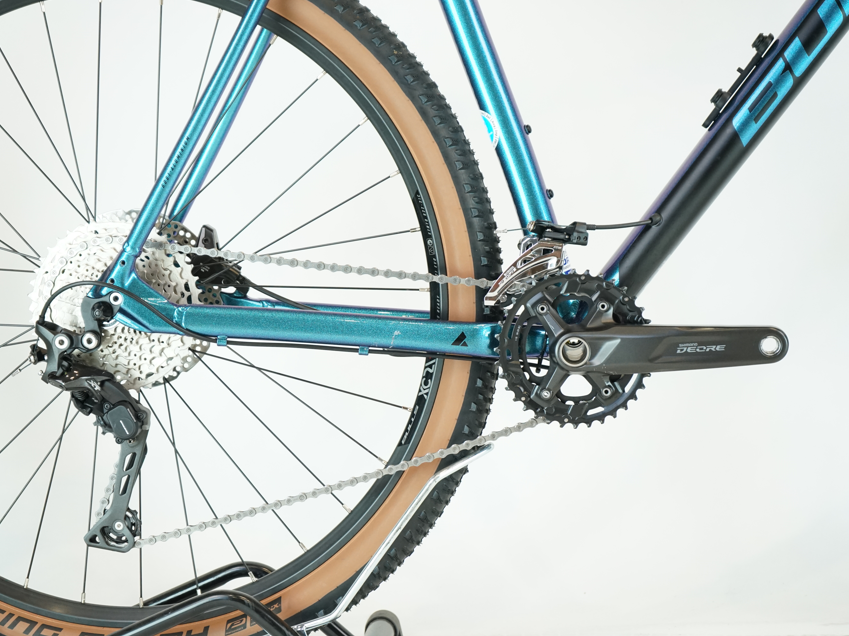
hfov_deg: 25.7
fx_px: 1864
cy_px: 317
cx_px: 418
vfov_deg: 19.4
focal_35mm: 76
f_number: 6.3
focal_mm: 70
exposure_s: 1/200
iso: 2000
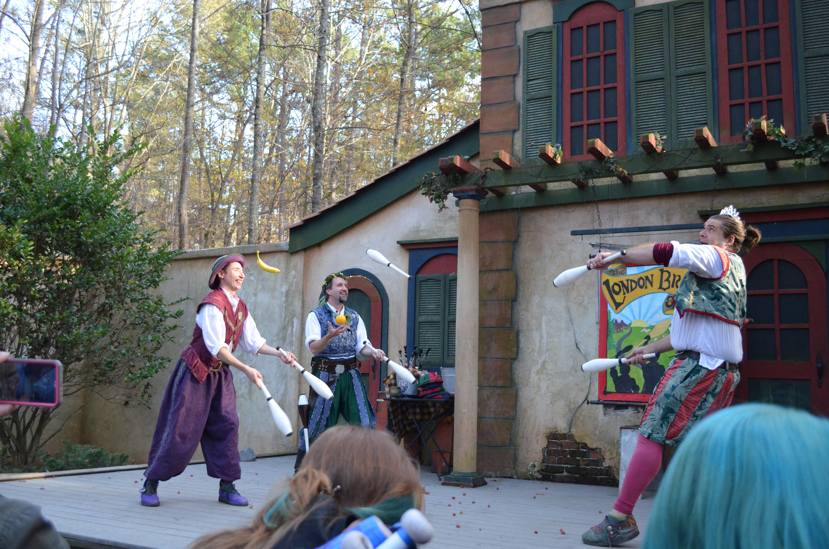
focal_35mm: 36
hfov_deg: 53.2
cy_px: 274
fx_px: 827
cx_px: 414
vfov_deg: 36.7
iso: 1600
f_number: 4
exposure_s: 1/500
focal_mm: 24
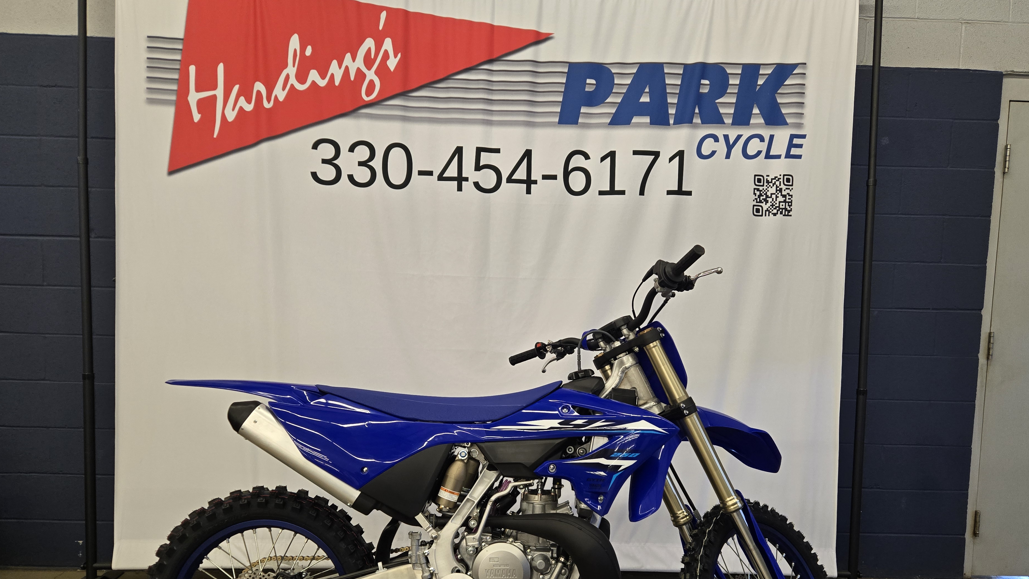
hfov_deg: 69.8
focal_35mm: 27
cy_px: 373
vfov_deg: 42.5
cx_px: 538
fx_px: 737
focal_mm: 5.4
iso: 200
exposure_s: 1/120
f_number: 1.8
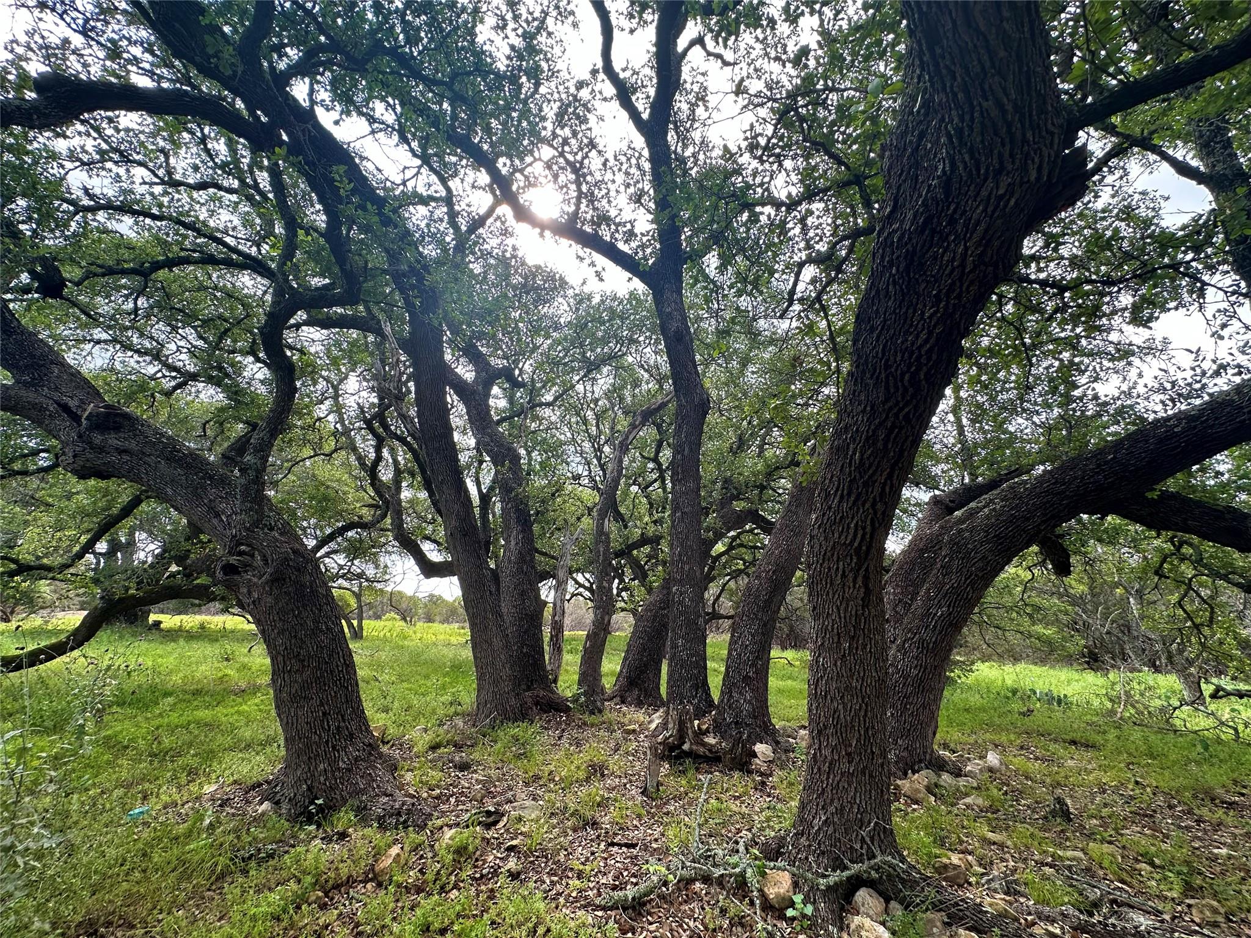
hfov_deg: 102.1
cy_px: 469
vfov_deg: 85.7
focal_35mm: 14
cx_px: 626
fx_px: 506
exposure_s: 1/238
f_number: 2.2
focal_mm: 2.22
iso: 40
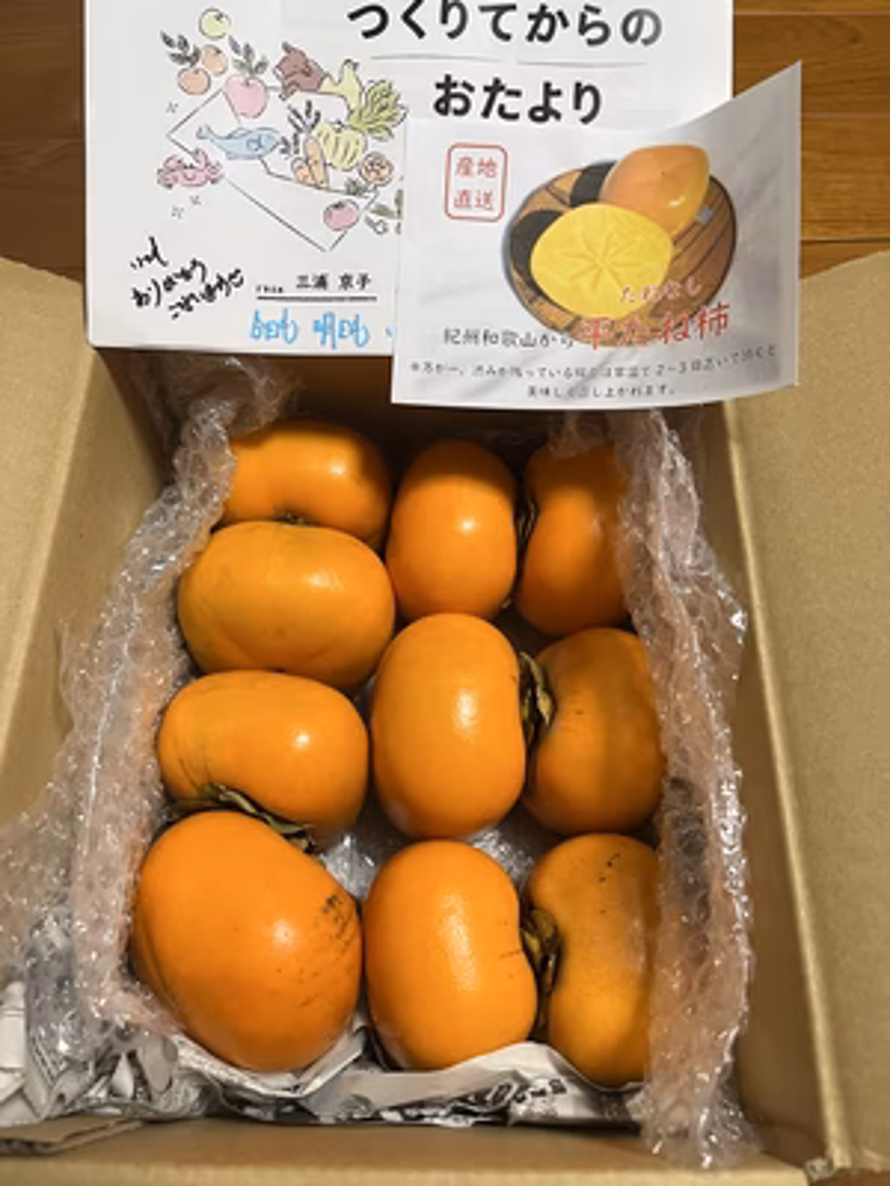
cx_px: 445
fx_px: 891
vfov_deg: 67.3
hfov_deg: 53.1
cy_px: 593
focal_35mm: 26
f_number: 1.6
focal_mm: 5.1
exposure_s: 1/50
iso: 160
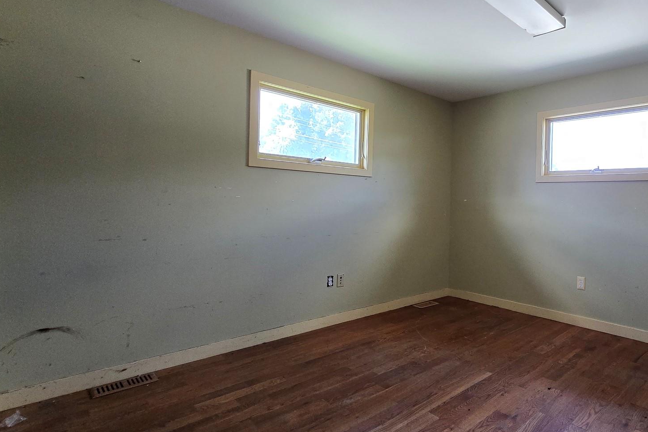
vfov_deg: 64.6
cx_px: 443
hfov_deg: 83.3
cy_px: 214
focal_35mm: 19
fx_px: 342
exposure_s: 1/60
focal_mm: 2.2
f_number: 2.2
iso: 250
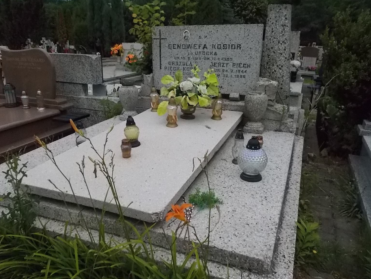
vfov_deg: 51.4
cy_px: 139
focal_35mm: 27
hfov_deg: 65.3
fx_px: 289
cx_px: 182
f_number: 8
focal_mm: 4.6
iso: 400
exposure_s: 1/1250
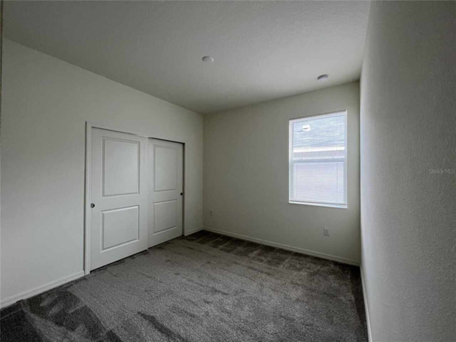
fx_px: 171
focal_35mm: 13
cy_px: 171
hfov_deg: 106.2
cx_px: 228
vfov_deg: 89.9
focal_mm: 1.57
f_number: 1.8
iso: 125
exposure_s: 1/120
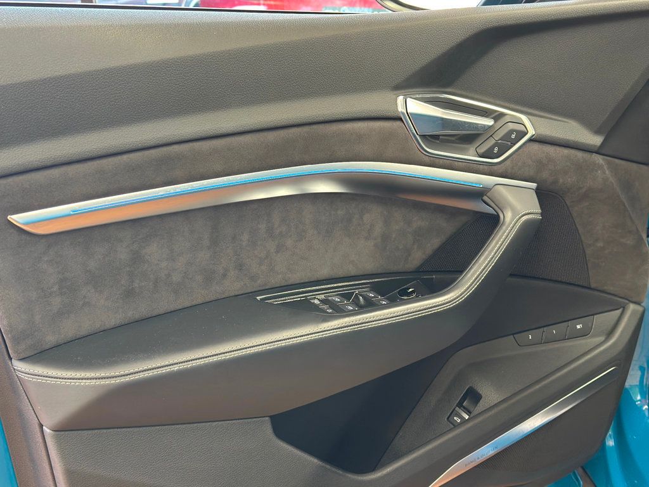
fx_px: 900
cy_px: 244
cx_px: 324
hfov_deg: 39.7
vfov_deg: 30.3
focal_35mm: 48
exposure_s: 1/40
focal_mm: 6.86
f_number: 1.78
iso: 320
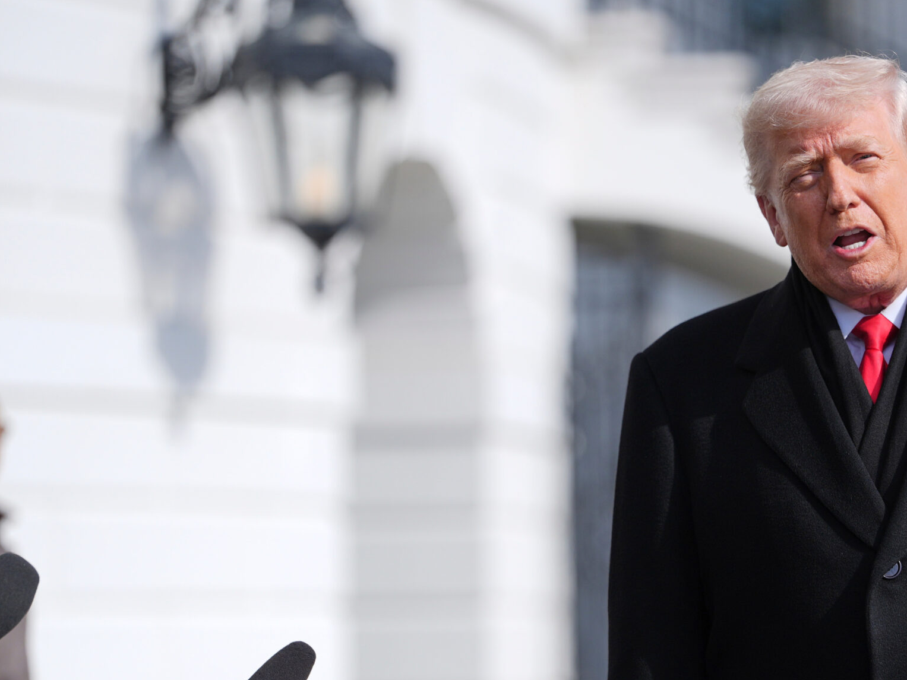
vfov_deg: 7.6
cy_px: 505
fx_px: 5111
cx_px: 679
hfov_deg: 10.1
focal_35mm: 195
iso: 200
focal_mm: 121
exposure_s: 1/10000
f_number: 2.2
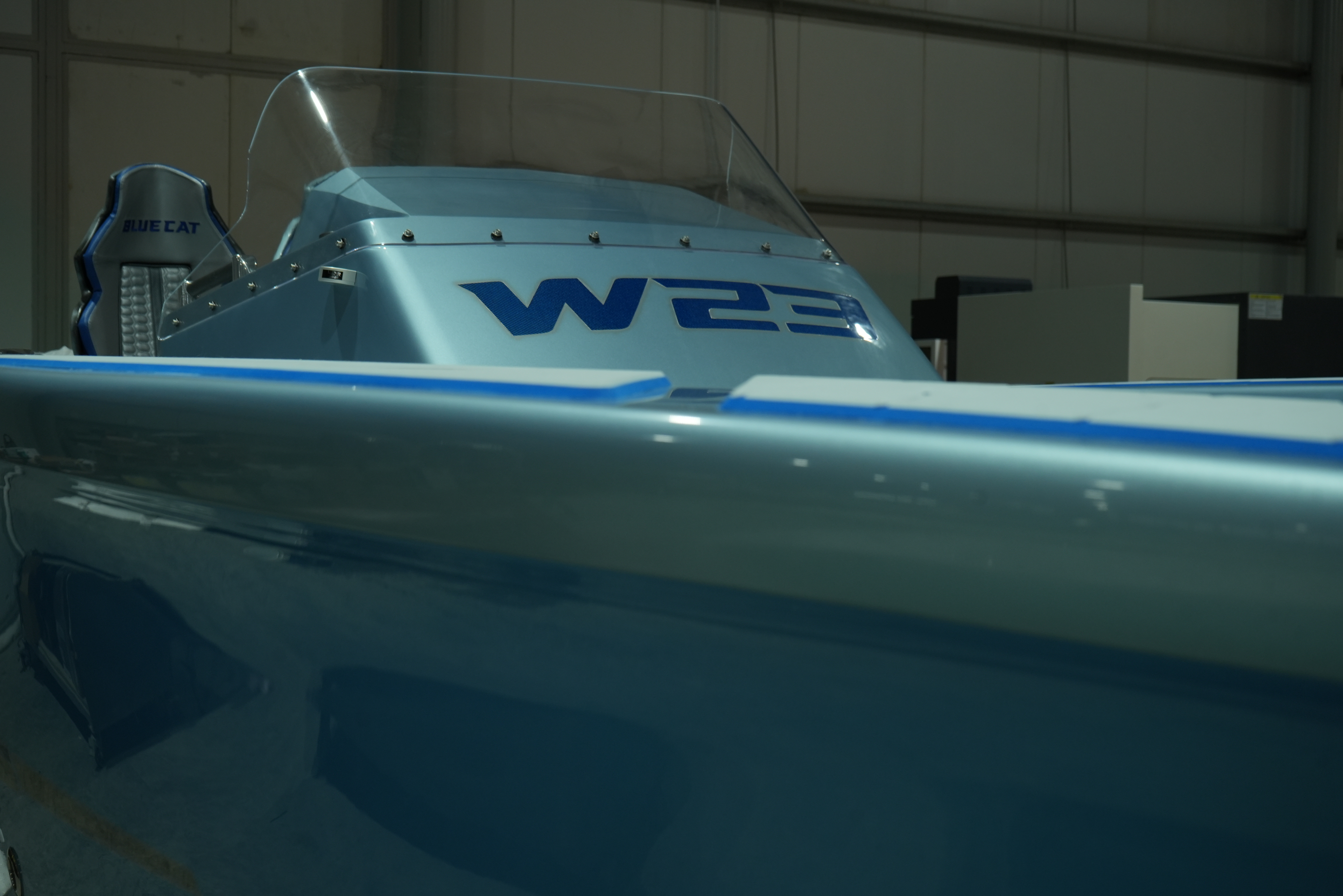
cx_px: 672
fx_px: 1679
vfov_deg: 29.9
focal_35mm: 45
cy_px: 448
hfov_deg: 43.6
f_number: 7.1
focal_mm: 45
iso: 500
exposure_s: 1/50
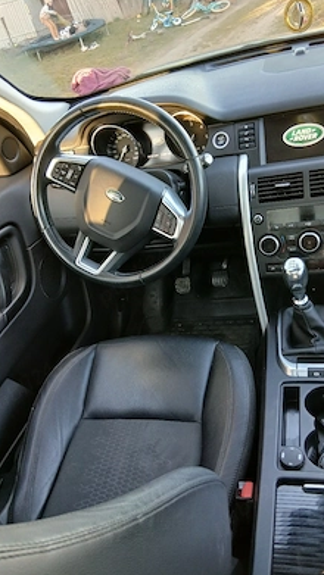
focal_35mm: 29
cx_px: 175
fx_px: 443
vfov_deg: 66.1
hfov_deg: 40.2
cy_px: 285
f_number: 1.8
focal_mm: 3.98
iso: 200
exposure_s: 1/50.3
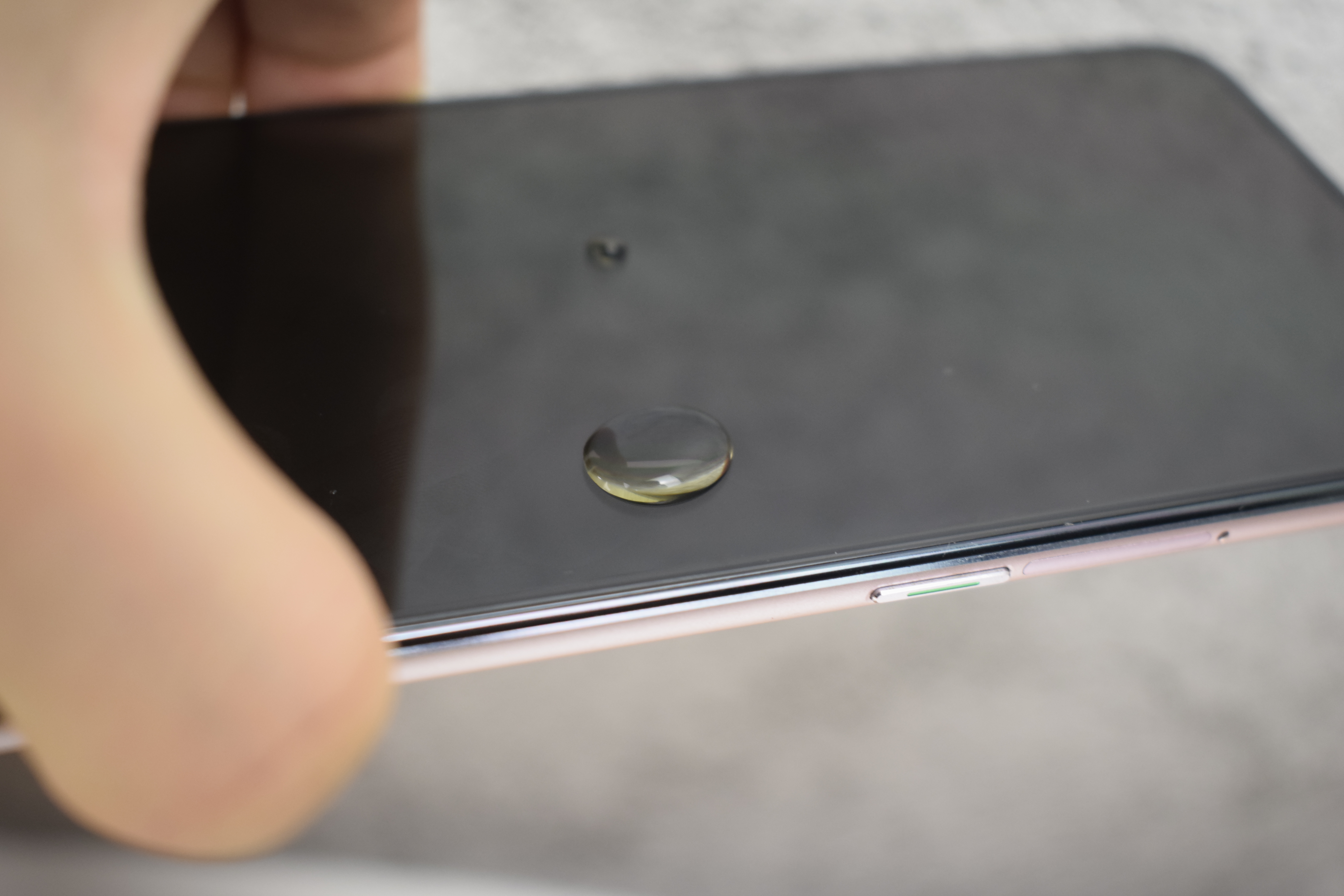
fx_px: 2128
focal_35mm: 57
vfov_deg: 23.8
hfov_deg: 35.1
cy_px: 448
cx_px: 672
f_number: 4.8
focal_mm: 38
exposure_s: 1/60
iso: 800
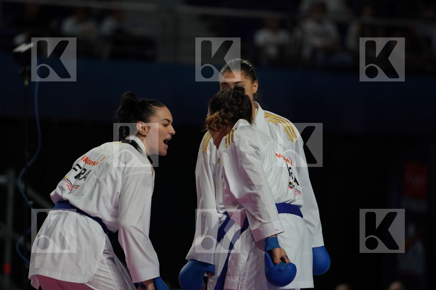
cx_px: 218
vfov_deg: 4.6
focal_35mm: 300
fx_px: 3633
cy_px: 145
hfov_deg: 6.9
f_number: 2.8
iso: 640
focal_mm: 200
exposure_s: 1/1000
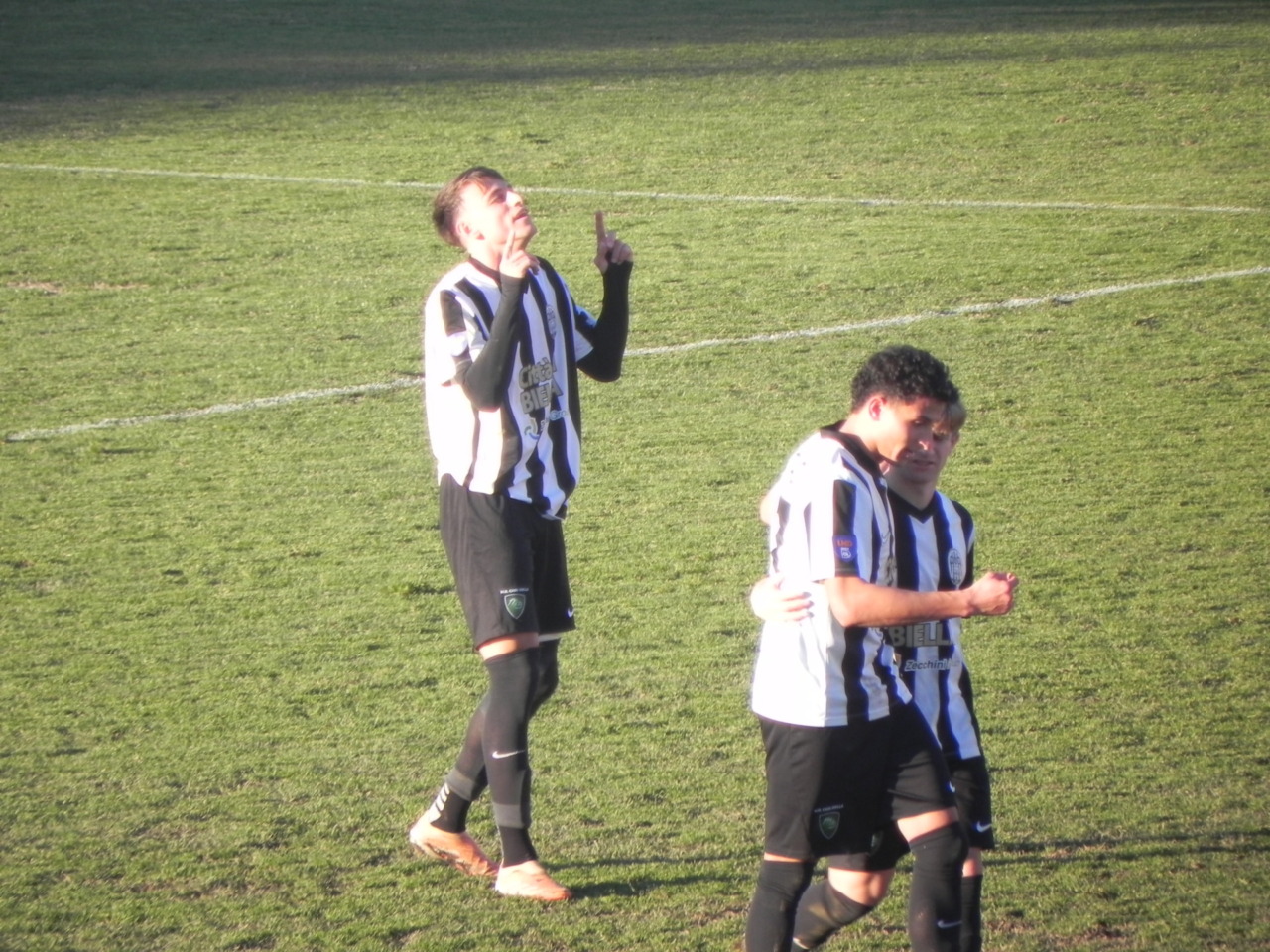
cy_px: 476
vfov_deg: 2.5
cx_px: 635
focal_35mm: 605
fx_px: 22196
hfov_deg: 3.3
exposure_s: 1/198
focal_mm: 107.6
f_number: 5
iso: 160
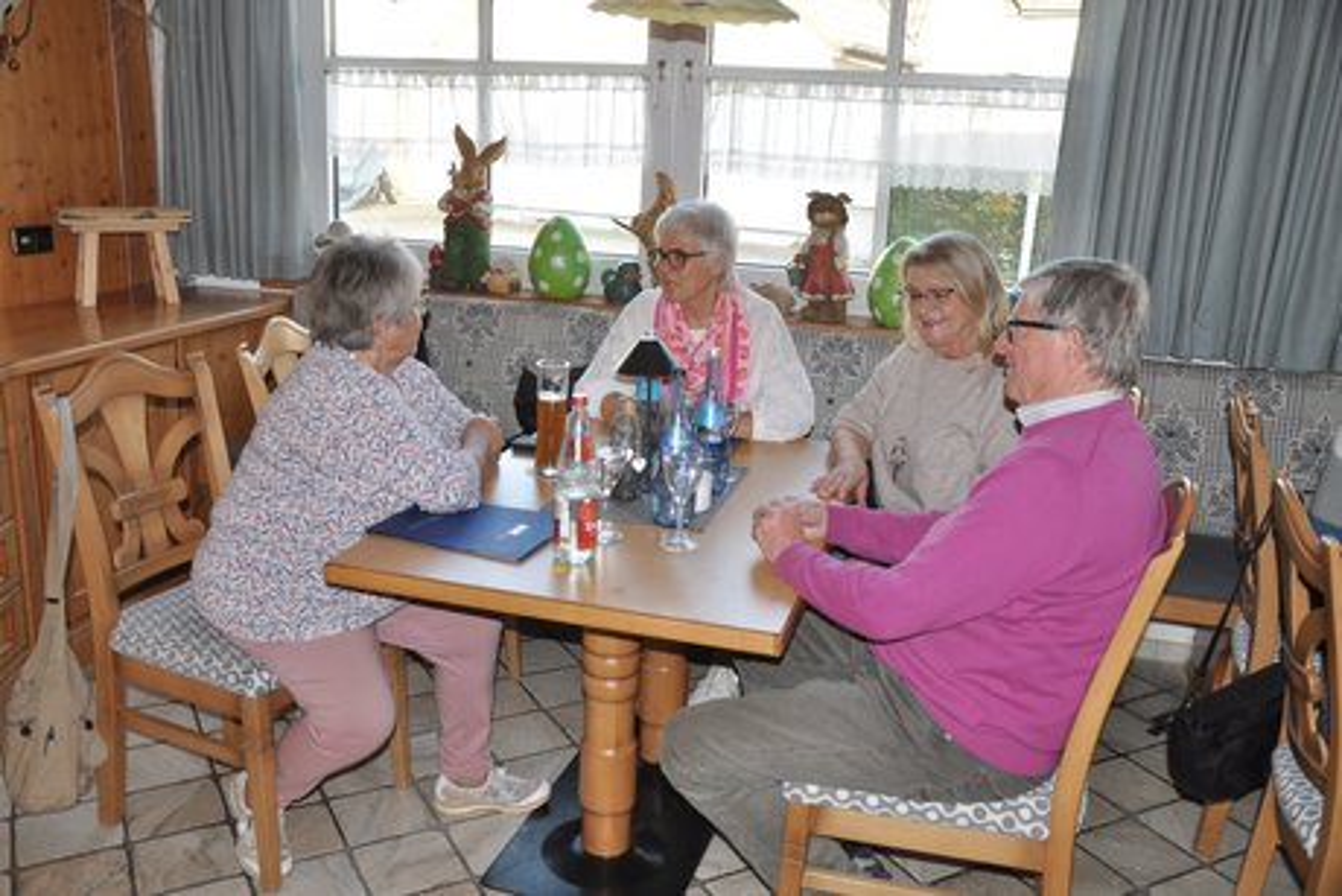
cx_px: 671
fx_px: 1230
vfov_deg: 40.0
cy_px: 448
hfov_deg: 57.2
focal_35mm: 33
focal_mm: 22
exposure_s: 1/125
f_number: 3.8
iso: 400
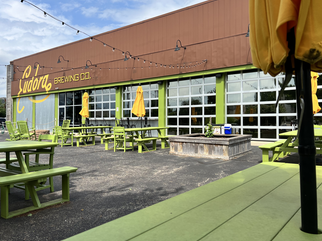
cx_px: 148
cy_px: 116
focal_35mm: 29
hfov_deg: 61.6
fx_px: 270
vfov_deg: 48.2
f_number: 1.5
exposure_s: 1/3571
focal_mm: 5.7
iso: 50
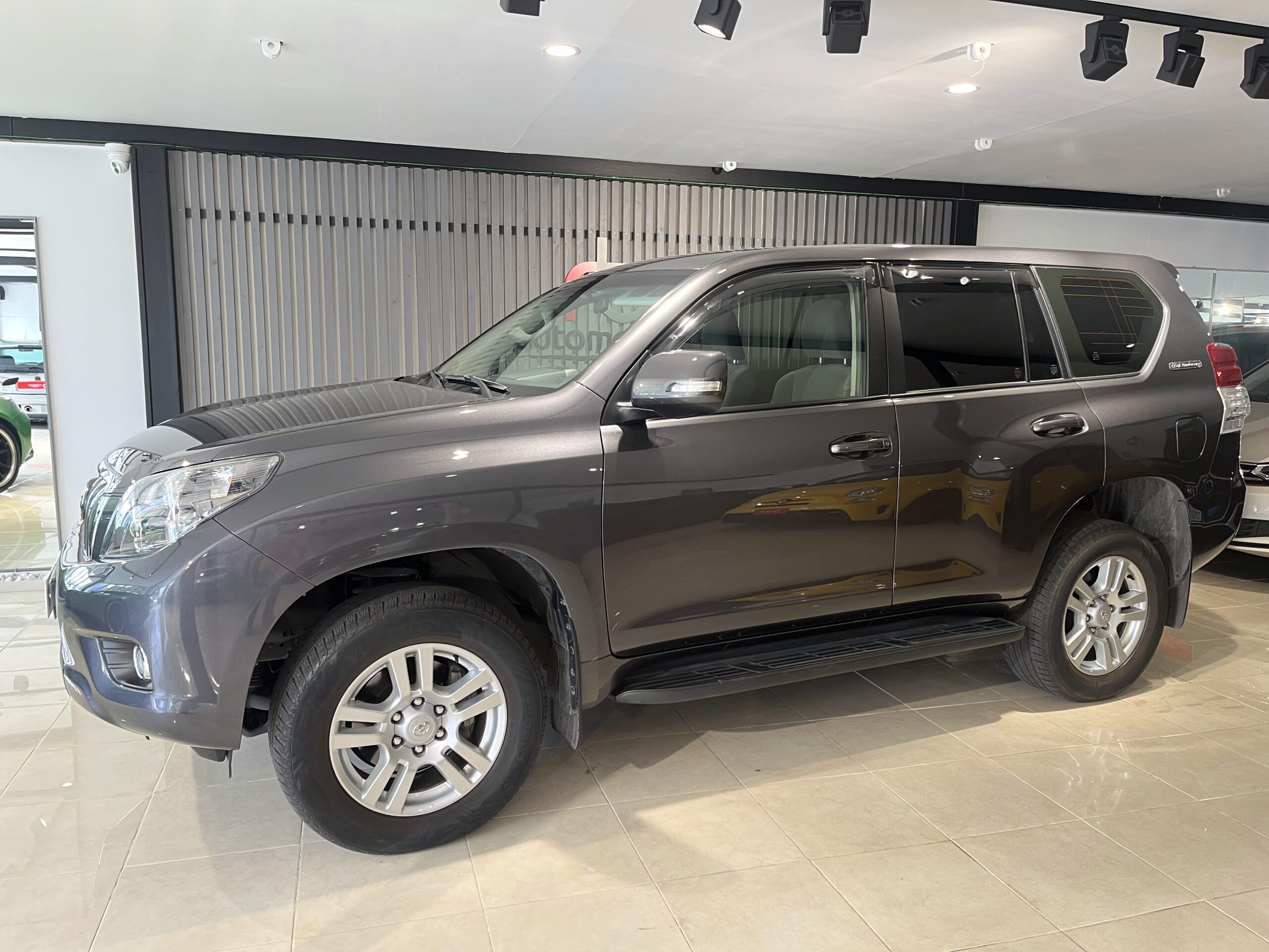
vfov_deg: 53.1
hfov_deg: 67.3
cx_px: 634
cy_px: 476
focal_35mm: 26
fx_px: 953
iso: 160
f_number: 1.6
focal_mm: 5.1
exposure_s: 1/60
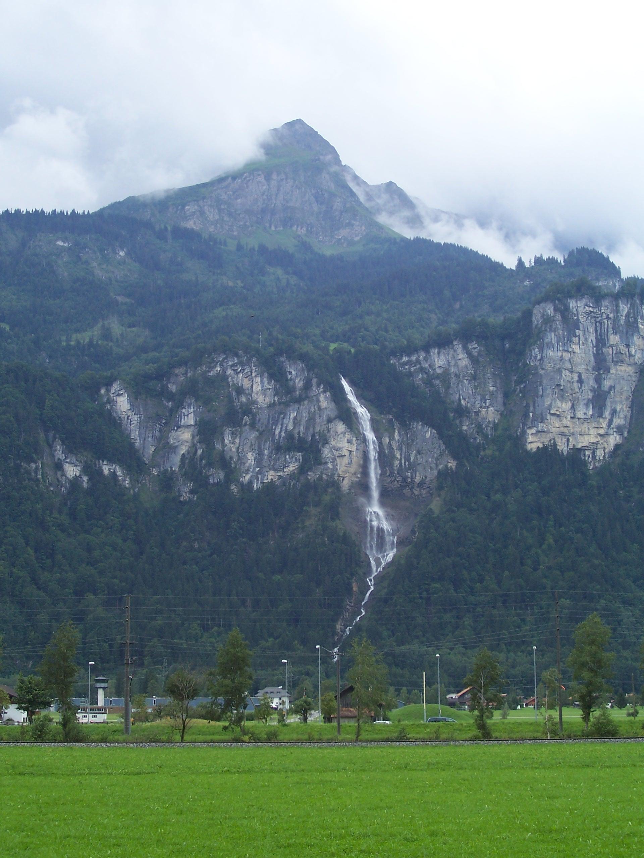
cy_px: 429
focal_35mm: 53
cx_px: 322
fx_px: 1315
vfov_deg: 36.2
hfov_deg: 27.5
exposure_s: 1/350
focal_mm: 8.6
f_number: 3.4
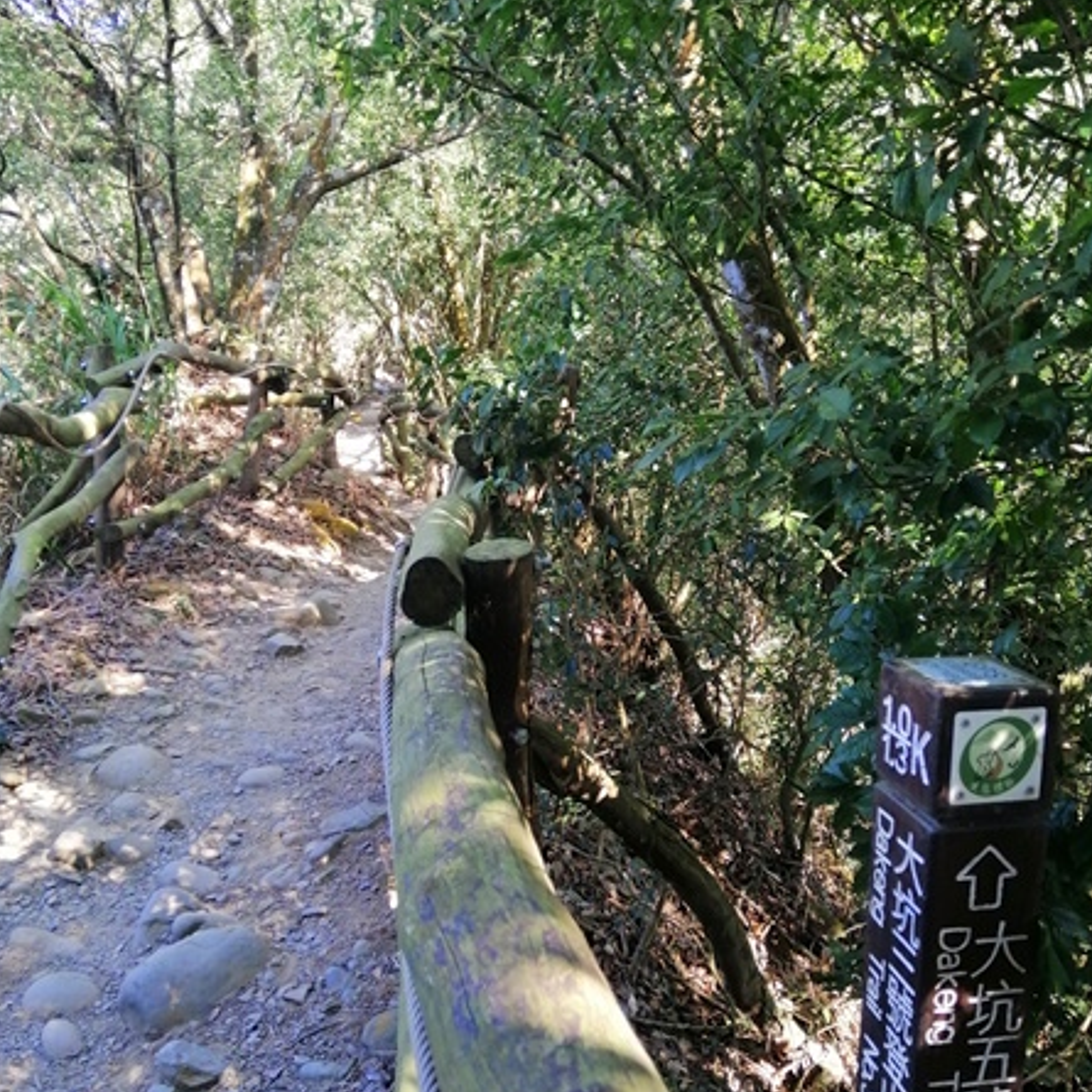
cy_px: 564
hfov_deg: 52.5
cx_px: 545
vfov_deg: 52.5
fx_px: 1106
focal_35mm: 31
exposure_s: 1/60
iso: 80
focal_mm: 3.81
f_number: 2.2
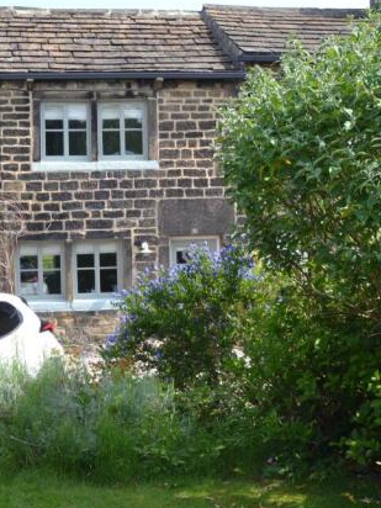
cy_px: 252
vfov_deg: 34.9
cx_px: 114
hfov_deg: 26.3
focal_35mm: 55
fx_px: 807
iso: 100
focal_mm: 24
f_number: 5.6
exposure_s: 1/125
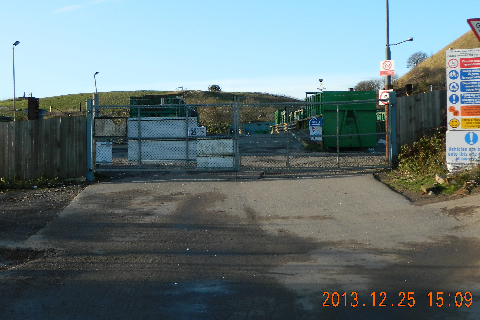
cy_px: 116
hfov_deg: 36.2
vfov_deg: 24.5
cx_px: 203
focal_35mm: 55
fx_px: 733
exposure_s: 1/250
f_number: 3.5
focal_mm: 7.3
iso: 80
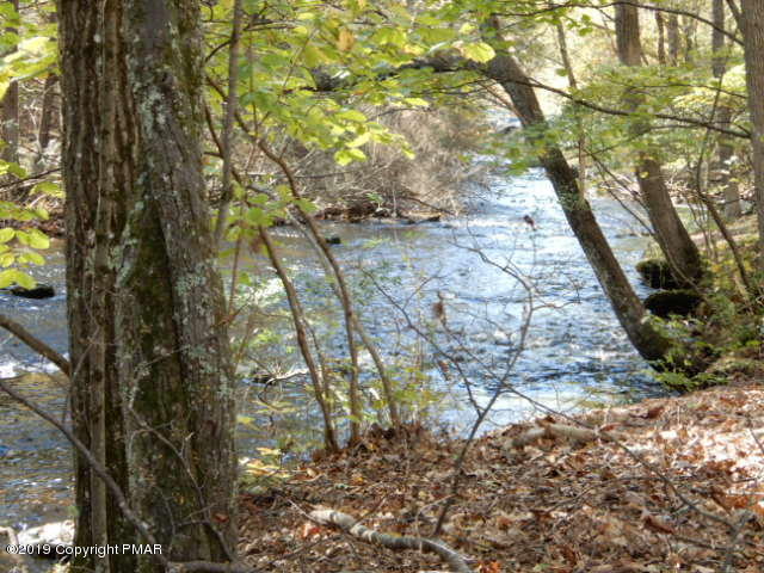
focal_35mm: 70
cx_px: 382
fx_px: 1545
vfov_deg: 21.0
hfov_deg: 27.8
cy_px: 286
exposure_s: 1/30
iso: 125
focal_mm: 12.5
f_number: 4.5
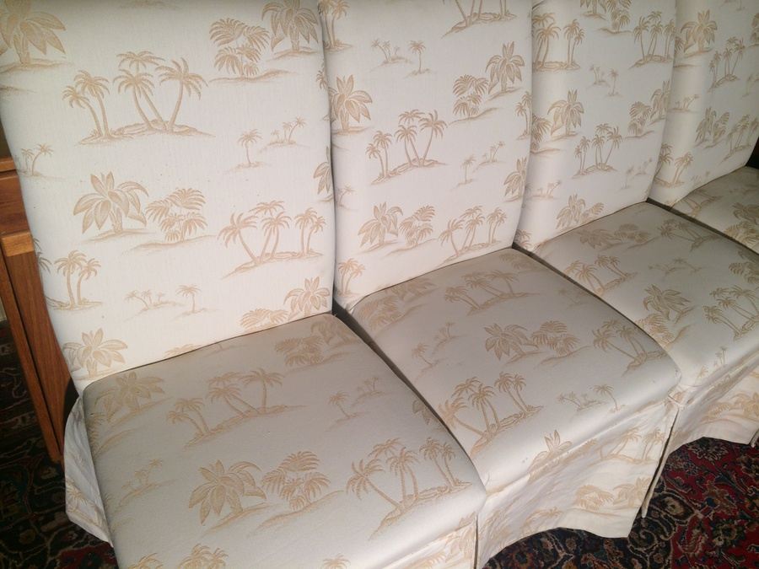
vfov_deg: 46.8
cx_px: 380
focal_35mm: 30
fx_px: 658
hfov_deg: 60.0
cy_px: 284
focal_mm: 4.12
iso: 50
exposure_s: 1/60
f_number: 2.2
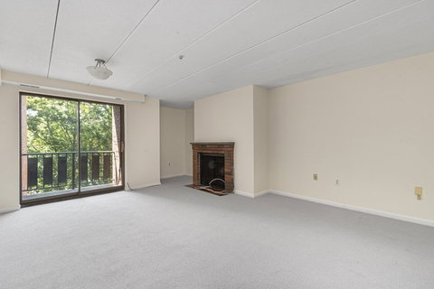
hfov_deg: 100.4
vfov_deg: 77.3
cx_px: 217
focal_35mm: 15
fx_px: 181
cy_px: 144
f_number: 13
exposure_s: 1/20
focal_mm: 10
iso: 400
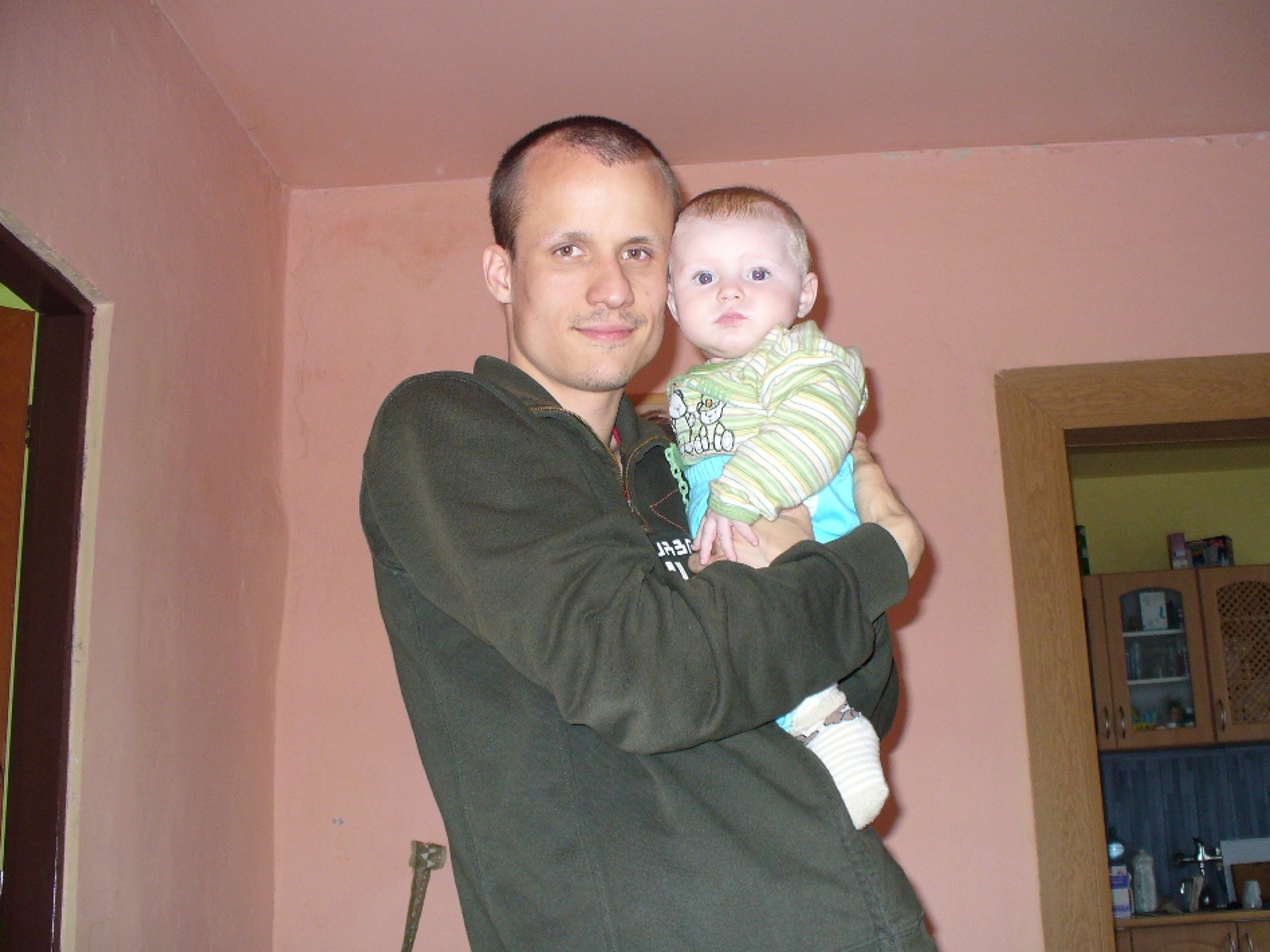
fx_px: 1467
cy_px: 503
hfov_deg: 46.8
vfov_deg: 35.9
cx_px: 685
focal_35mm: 40
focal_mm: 6.1
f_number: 2.8
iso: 125
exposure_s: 1/30
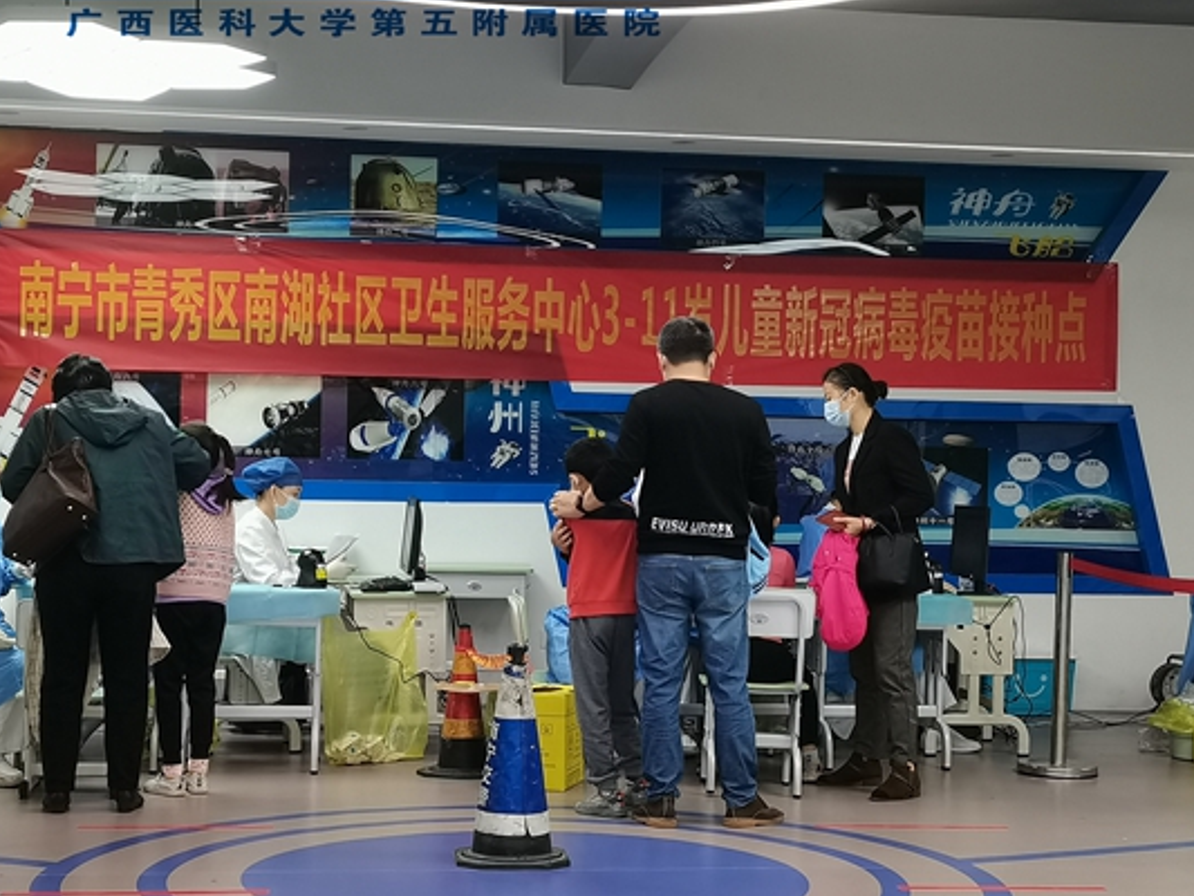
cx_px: 612
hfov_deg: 30.7
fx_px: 2174
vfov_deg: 23.3
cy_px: 476
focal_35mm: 63
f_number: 1.8
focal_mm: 5.58
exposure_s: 1/100
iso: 125
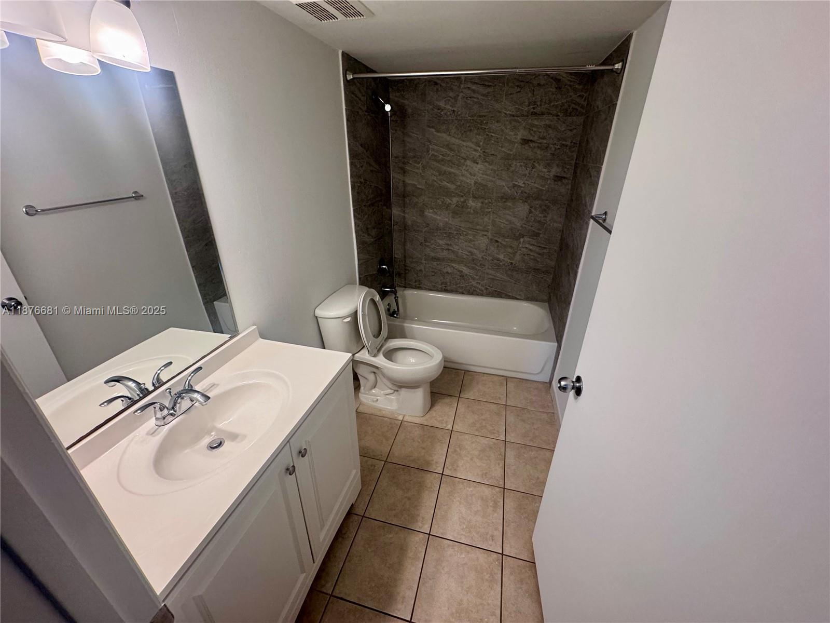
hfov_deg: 102.1
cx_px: 415
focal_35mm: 14
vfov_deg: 85.7
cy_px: 312
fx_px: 336
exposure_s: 1/120
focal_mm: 2.22
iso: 200
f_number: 2.2
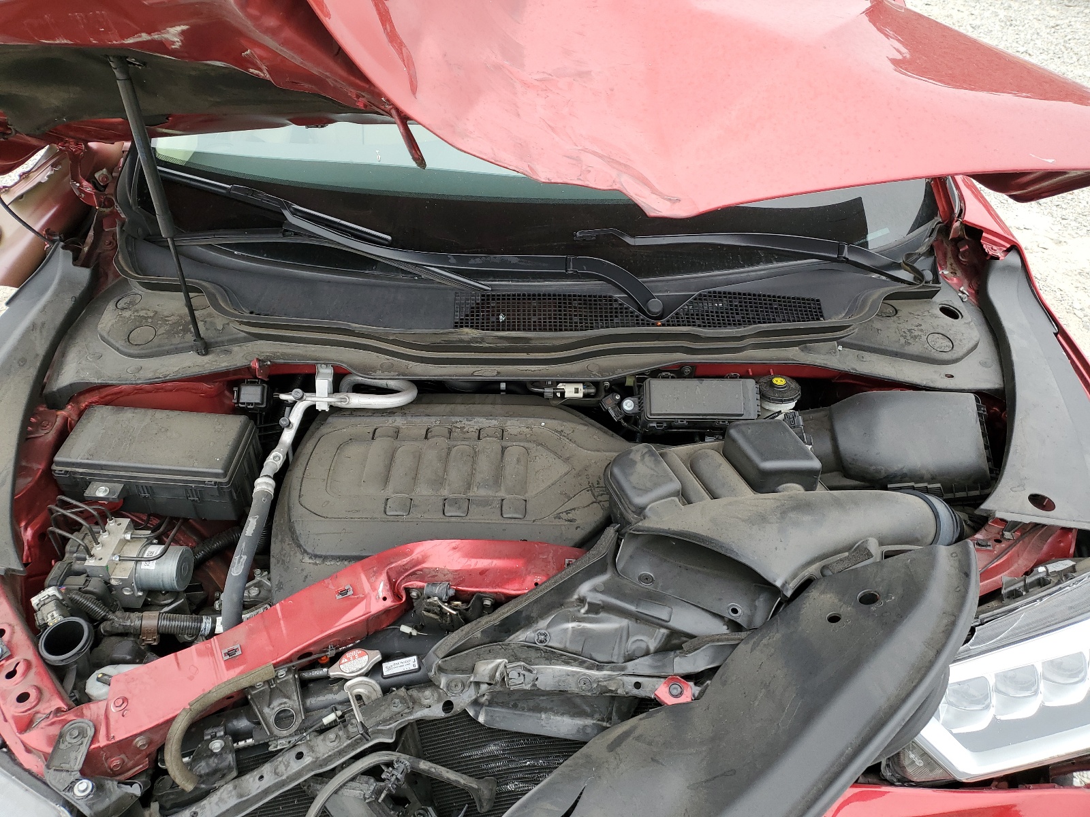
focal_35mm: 26
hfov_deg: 67.3
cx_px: 545
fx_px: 819
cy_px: 408
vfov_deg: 53.1
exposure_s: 1/172
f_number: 1.5
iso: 50
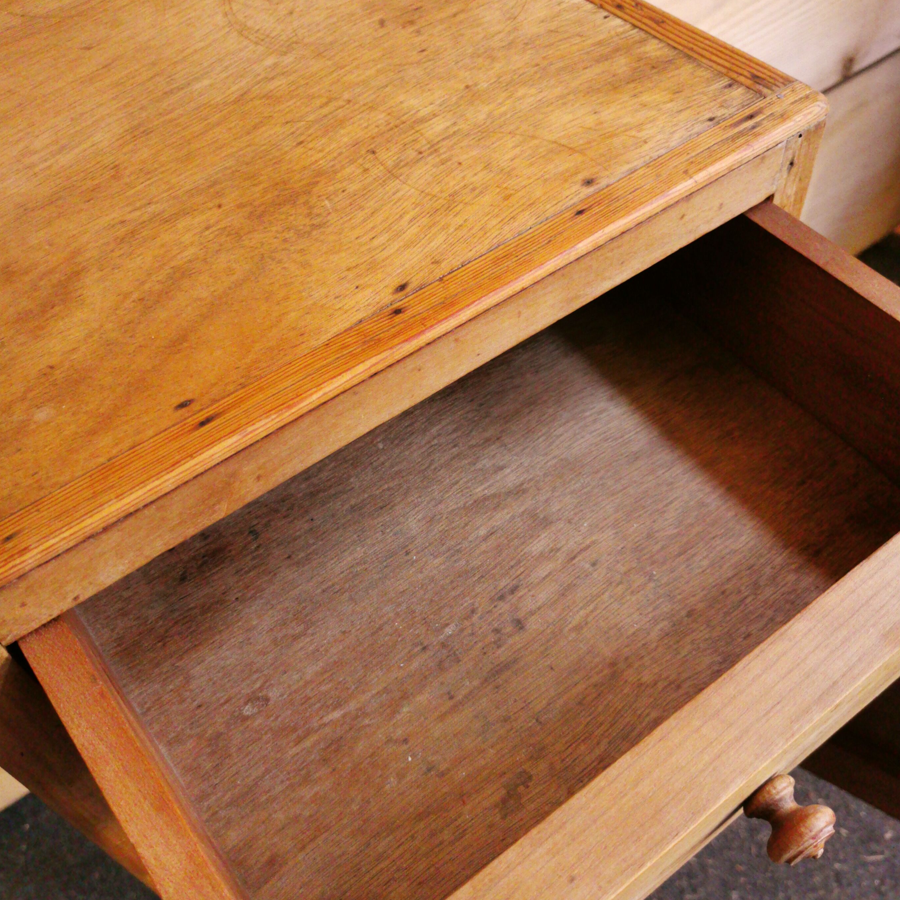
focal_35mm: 32
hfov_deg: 51.1
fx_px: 941
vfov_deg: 50.9
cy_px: 511
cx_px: 451
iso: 400
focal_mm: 5.58
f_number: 1.8
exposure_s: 1/50
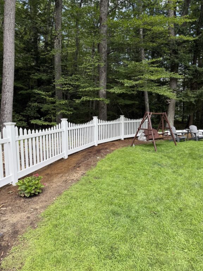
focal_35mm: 24
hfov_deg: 56.8
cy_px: 136
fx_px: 188
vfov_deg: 71.6
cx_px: 102
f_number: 1.78
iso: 80
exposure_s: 1/813
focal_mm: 6.76
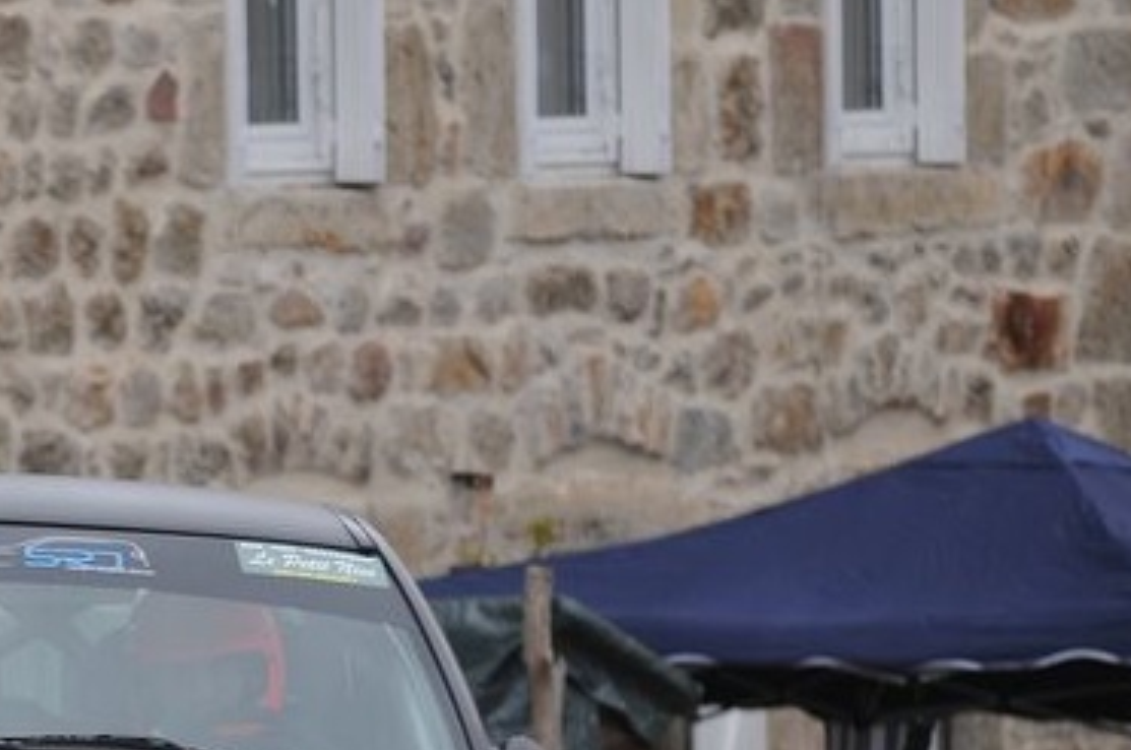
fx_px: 19604
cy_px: 788
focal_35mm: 625
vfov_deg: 2.2
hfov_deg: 3.3
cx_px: -27
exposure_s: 1/800
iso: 400
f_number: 16
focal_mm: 195
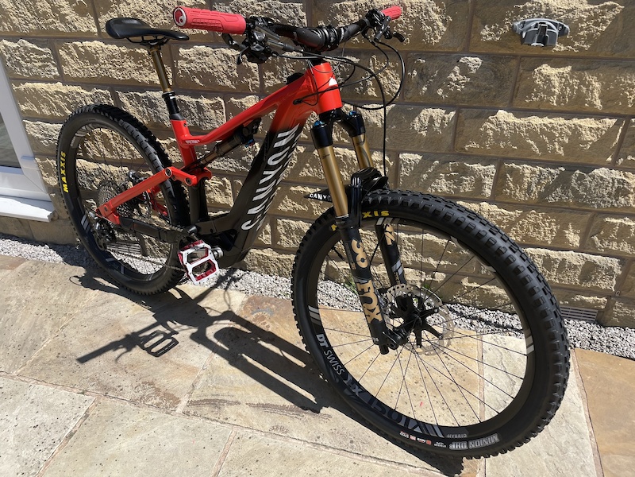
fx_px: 477
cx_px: 318
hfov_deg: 67.3
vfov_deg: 53.1
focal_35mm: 26
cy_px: 238
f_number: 1.6
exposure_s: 1/2817
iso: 32
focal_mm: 4.2
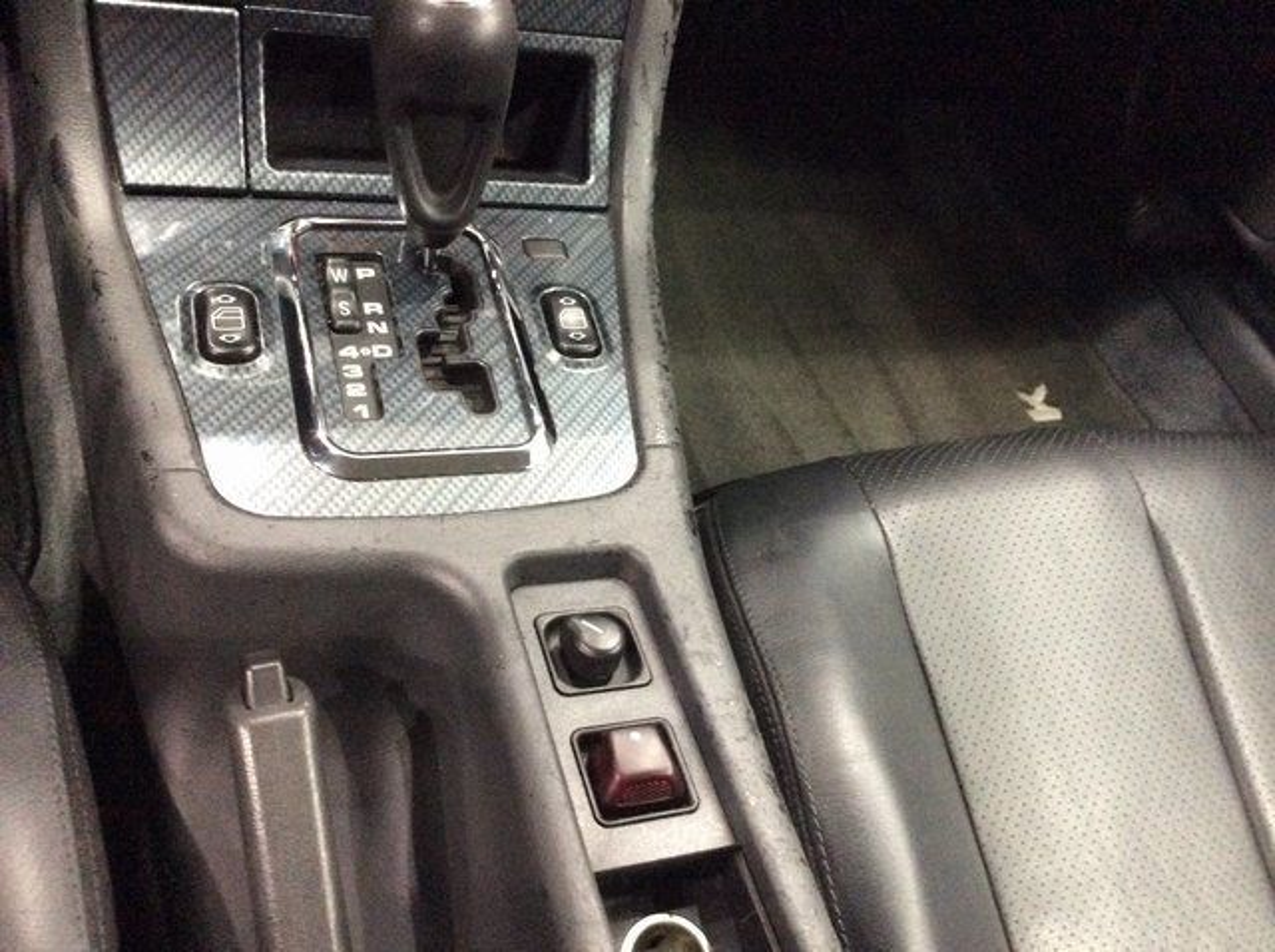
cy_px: 476
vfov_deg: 44.1
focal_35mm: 32
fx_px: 1177
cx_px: 638
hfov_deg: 56.9
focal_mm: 3.3
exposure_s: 1/15
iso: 400
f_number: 2.4
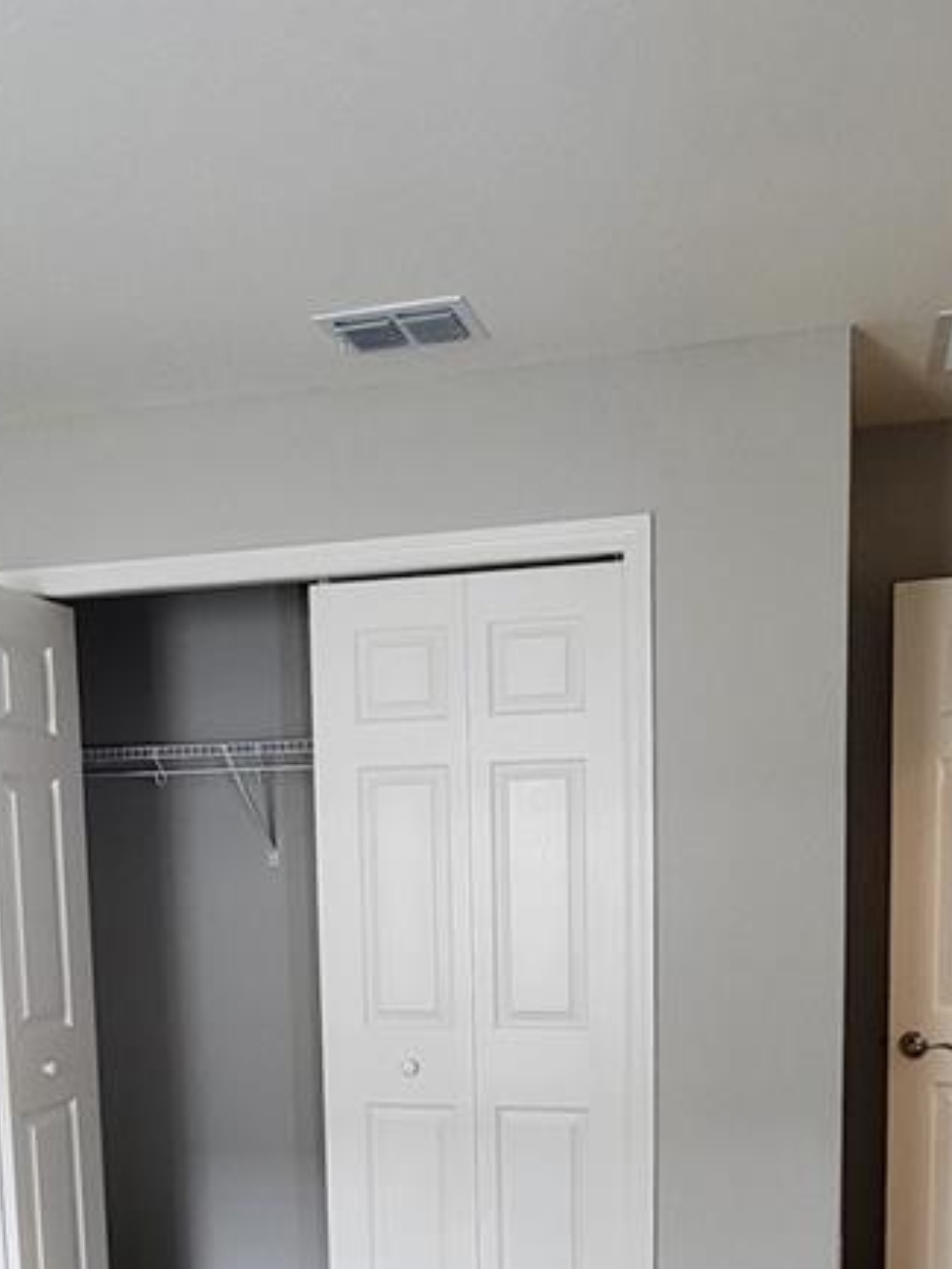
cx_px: 524
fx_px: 1319
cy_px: 999
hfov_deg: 39.6
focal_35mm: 36
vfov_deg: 48.7
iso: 250
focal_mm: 1.74
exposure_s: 1/60
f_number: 2.2
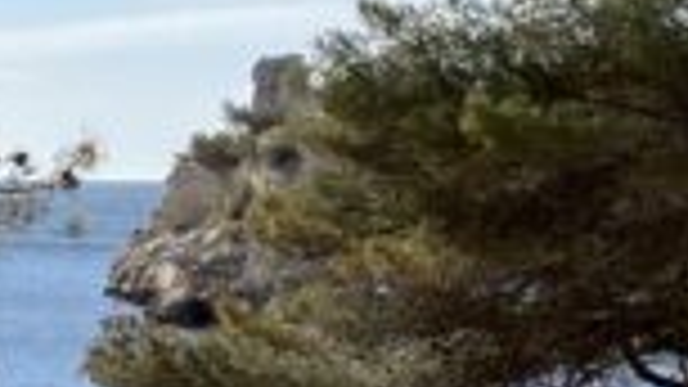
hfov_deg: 10.1
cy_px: 549
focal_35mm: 190
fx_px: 3466
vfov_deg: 6.3
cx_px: -881
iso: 32
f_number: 1.8
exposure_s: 1/2358
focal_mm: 4.25
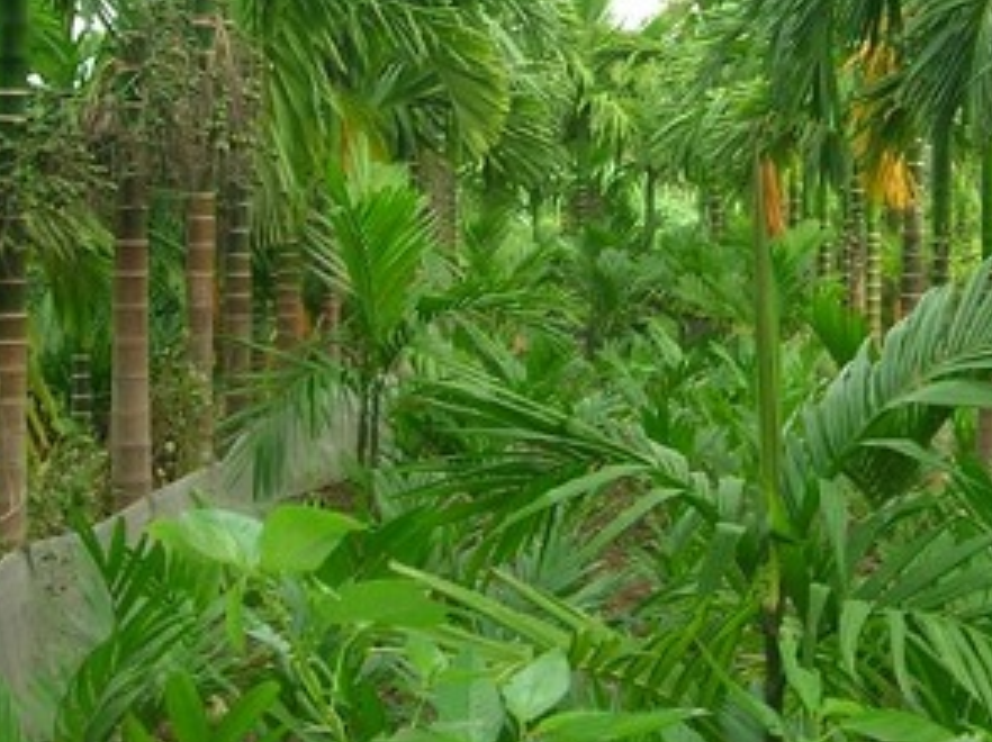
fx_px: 2119
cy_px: 115
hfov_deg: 26.2
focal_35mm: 74
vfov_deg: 19.6
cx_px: 651
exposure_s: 1/72.3
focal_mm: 5.7
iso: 50
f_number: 4.9
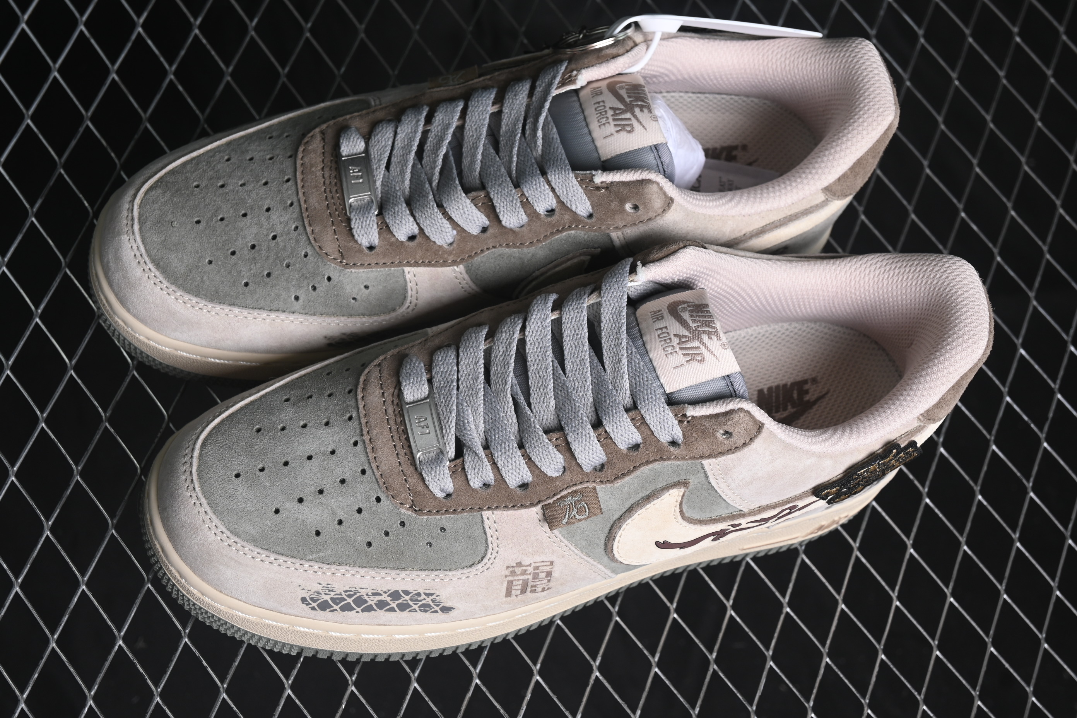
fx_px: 2244
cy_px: 359
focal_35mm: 75
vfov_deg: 18.2
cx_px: 538
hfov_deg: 27.0
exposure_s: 1/80
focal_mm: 50
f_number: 7.1
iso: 160
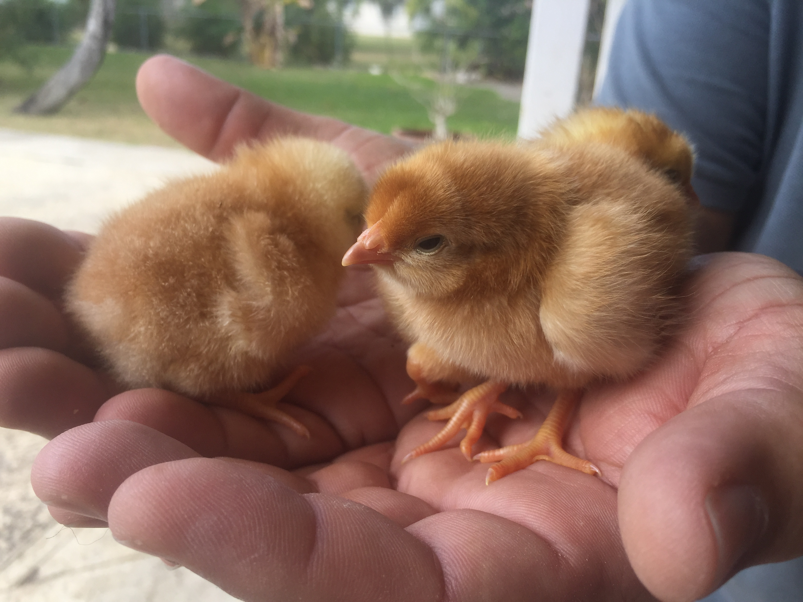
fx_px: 673
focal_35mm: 29
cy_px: 301
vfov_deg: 48.2
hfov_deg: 61.7
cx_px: 402
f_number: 2.2
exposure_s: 1/314
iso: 32
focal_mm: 4.15
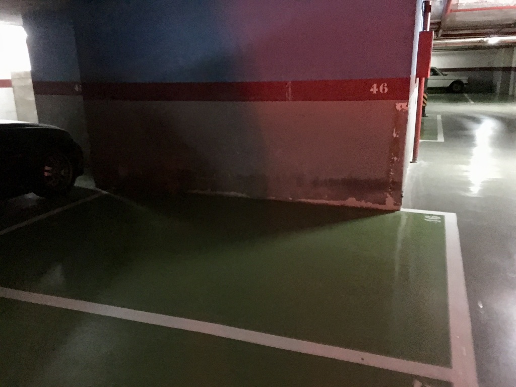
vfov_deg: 48.2
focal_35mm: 29
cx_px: 258
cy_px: 194
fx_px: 432
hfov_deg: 61.7
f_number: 2.2
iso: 250
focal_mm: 4.15
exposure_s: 1/4
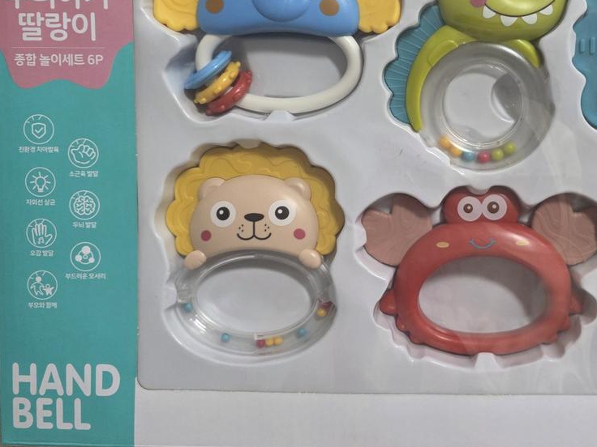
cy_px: 147
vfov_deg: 35.6
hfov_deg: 45.4
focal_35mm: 40
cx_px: 440
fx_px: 690
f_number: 1.7
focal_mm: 6.3
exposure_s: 1/120
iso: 320
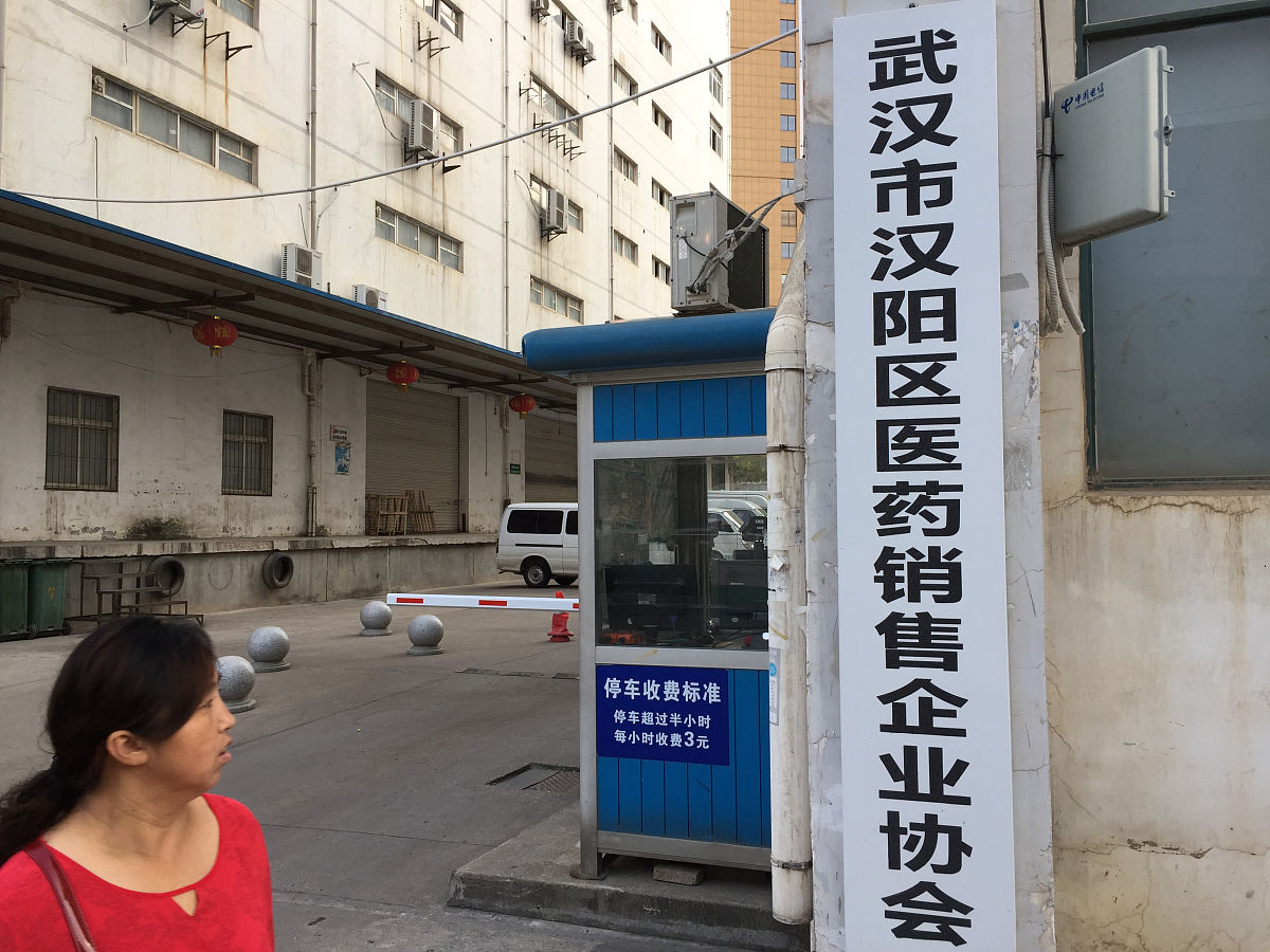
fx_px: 1064
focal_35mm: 29
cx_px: 635
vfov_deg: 48.2
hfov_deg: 61.7
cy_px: 476
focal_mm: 4.15
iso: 32
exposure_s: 1/156
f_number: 2.2
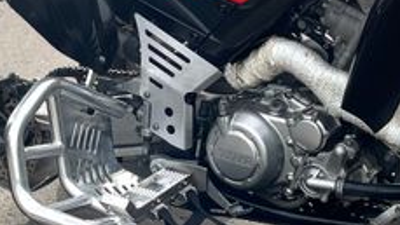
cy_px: 117
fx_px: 838
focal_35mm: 79
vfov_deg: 15.3
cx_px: 276
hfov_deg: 26.6
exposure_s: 1/1399
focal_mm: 5.96
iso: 50
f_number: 1.6
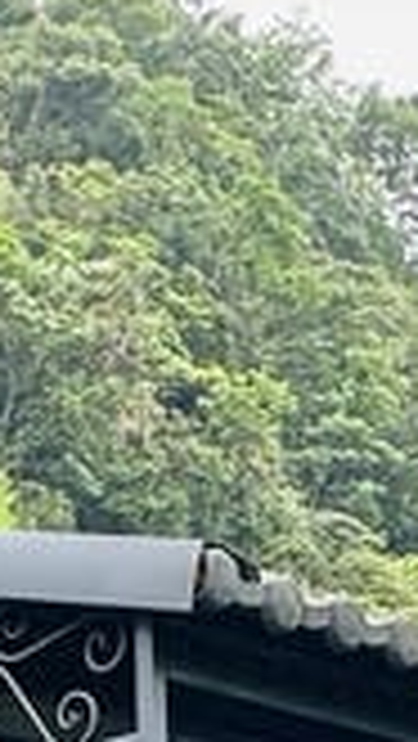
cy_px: 1066
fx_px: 2184
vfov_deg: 17.6
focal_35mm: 111
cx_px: 225
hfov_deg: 10.9
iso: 40
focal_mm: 2.22
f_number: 2.2
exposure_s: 1/101
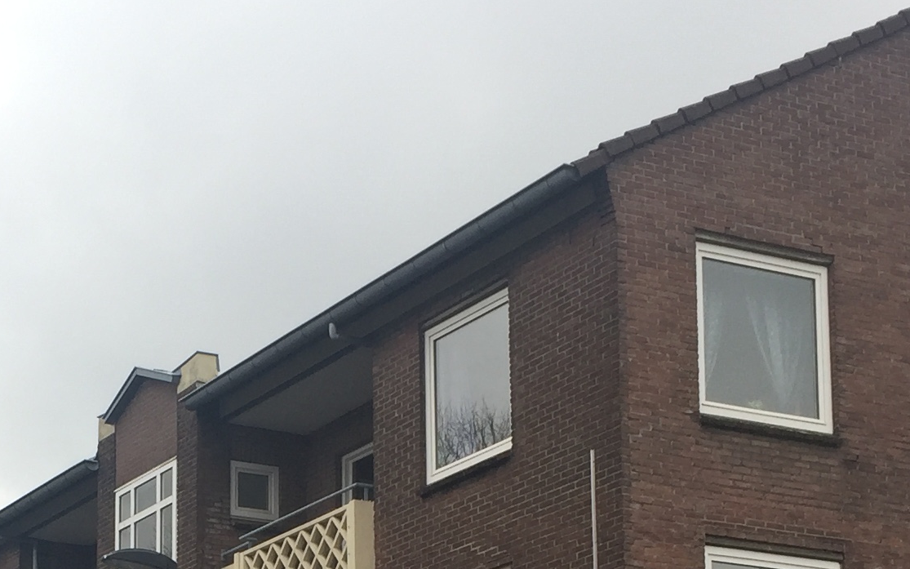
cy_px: 733
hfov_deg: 22.6
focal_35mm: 90
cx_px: 140
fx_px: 2232
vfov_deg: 14.0
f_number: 2.2
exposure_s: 1/311
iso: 32
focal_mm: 4.15
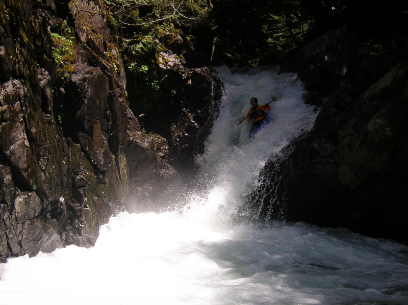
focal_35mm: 57
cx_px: 204
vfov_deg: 25.6
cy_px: 152
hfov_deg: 33.8
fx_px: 671
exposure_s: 1/500
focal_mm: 8.9
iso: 50
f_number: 3.3
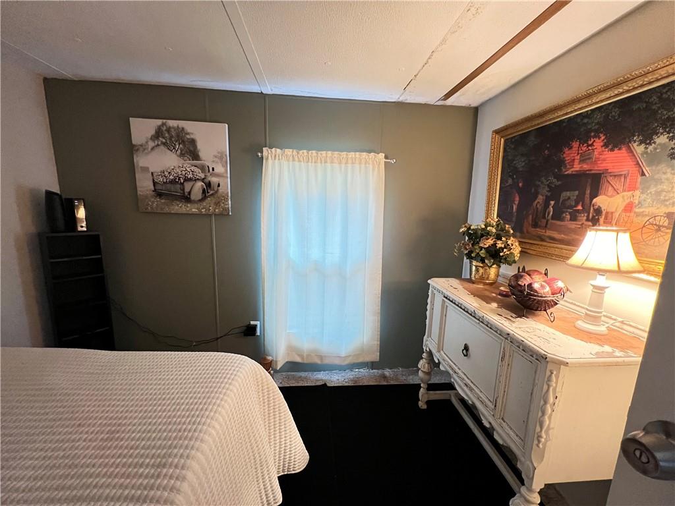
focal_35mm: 13
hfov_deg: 106.2
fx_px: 253
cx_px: 338
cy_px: 253
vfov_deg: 89.9
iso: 800
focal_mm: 1.57
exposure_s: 1/30
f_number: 1.8
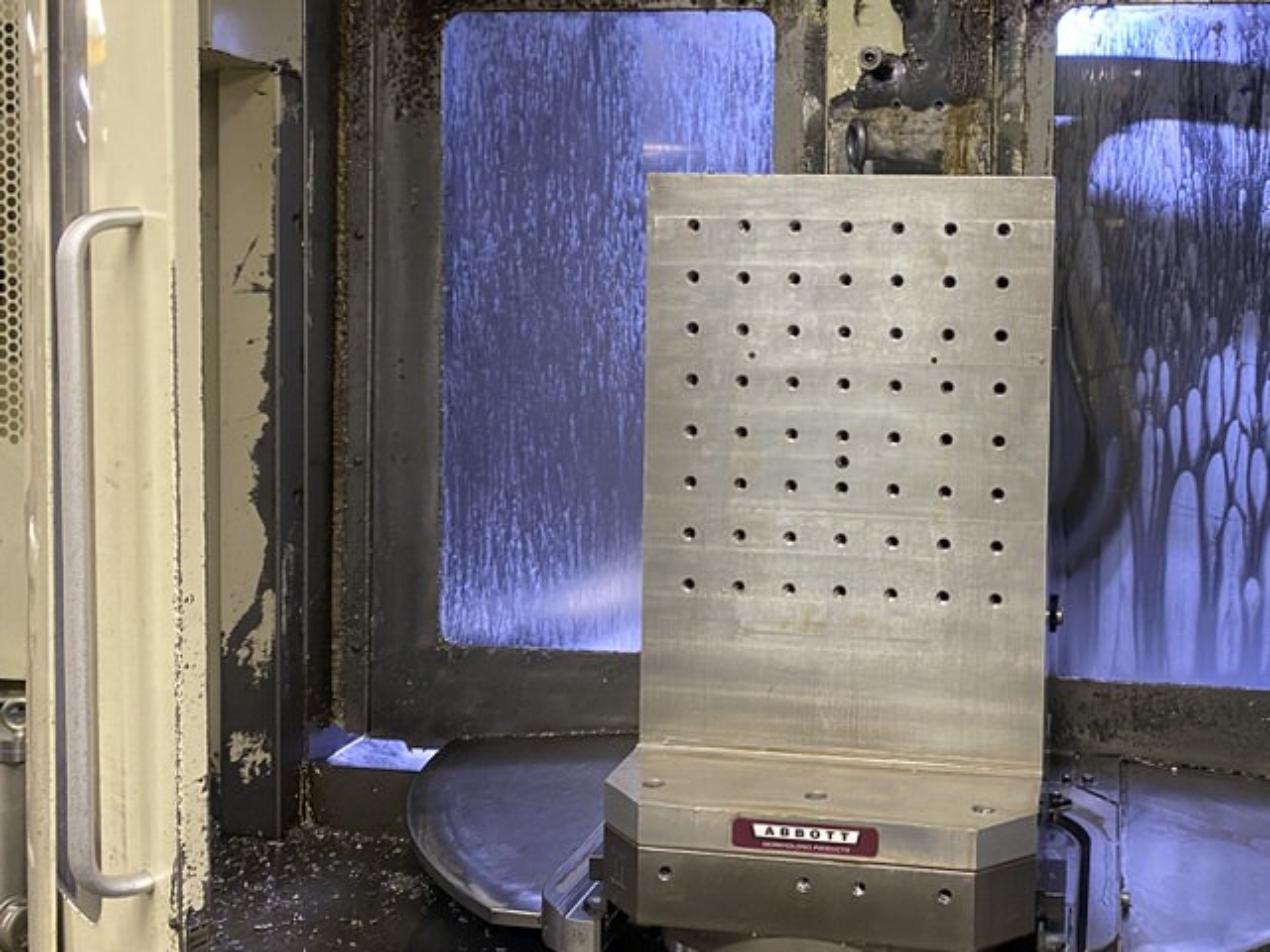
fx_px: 1431
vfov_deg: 36.6
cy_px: 365
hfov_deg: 46.7
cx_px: 897
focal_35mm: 39
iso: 160
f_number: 1.8
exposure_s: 1/60
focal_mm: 4.25
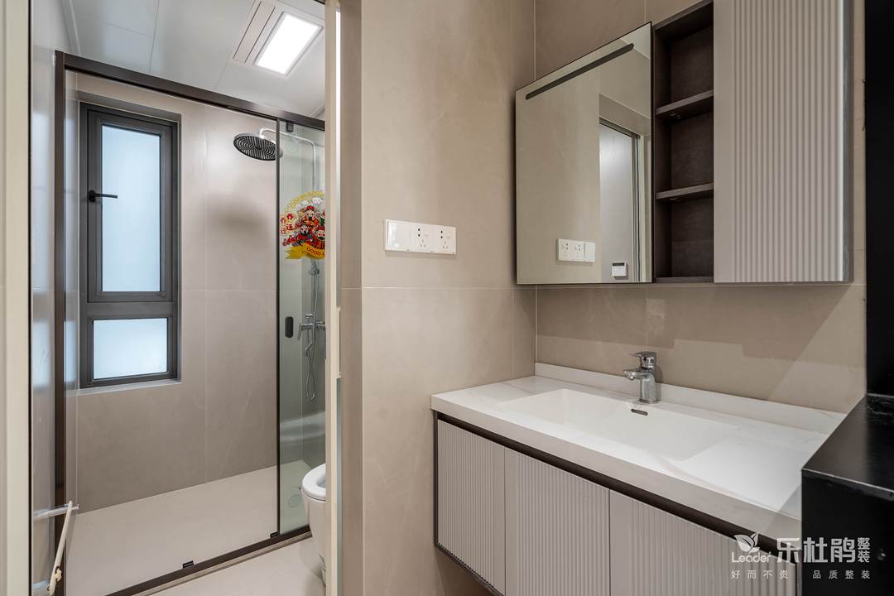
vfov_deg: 73.7
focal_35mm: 16
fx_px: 397
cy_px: 298
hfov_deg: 96.7
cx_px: 447
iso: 100
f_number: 7.1
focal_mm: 16
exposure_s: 1/10
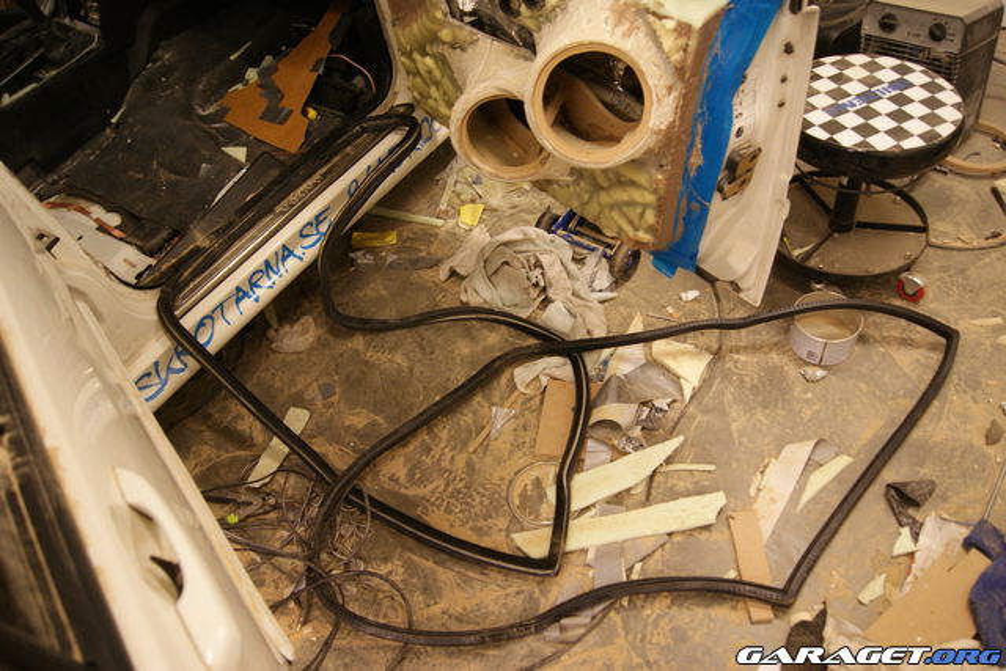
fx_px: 755
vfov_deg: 48.0
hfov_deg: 67.4
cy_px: 336
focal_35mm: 27
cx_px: 503
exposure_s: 1/30
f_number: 3.5
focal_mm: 18
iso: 400
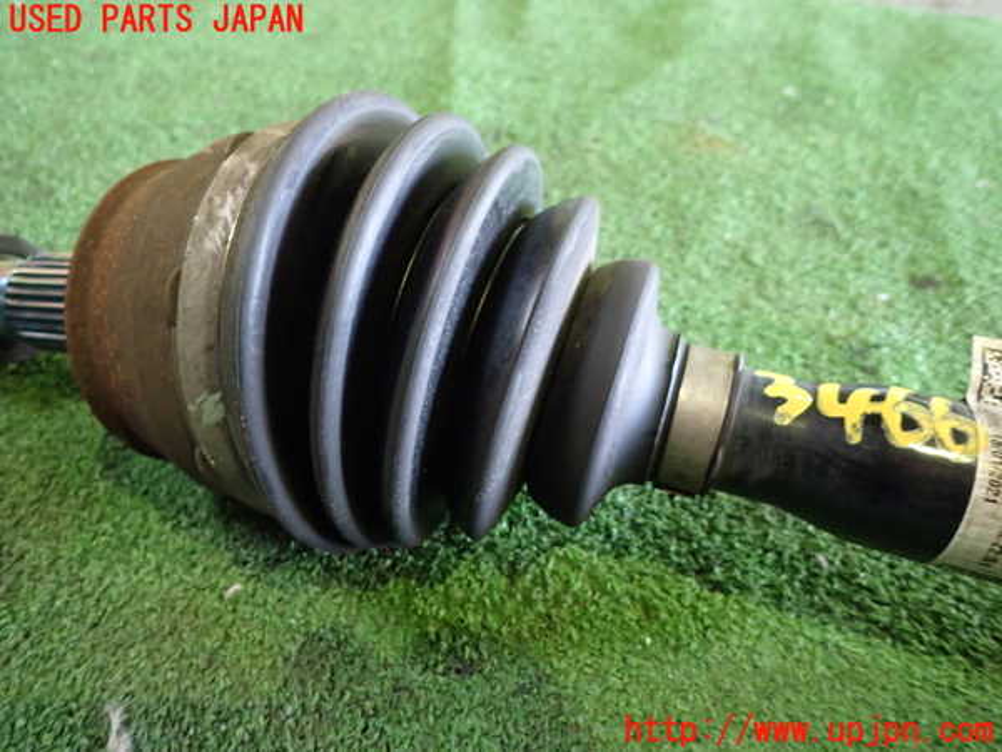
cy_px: 376
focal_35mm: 25
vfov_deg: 54.9
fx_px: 724
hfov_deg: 69.4
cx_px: 501
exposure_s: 1/30
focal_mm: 4.5
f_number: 2
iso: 800
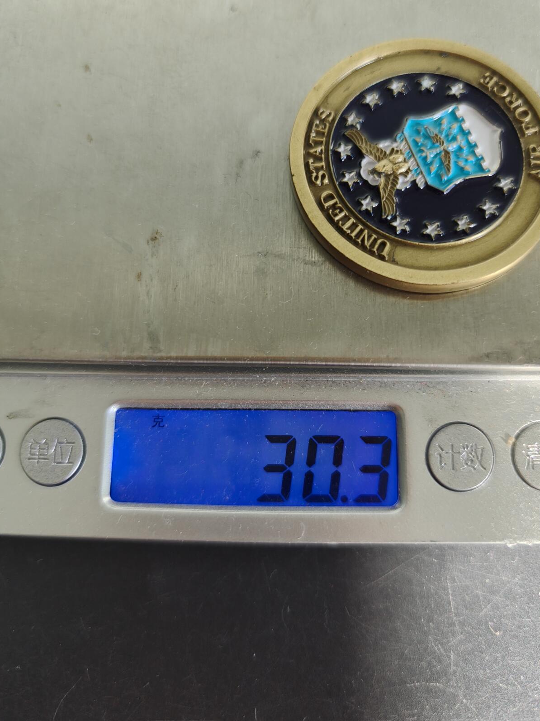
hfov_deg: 53.0
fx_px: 541
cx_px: 294
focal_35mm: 26
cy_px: 328
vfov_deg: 67.2
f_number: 1.6
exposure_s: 1/200
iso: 100
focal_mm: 6.06
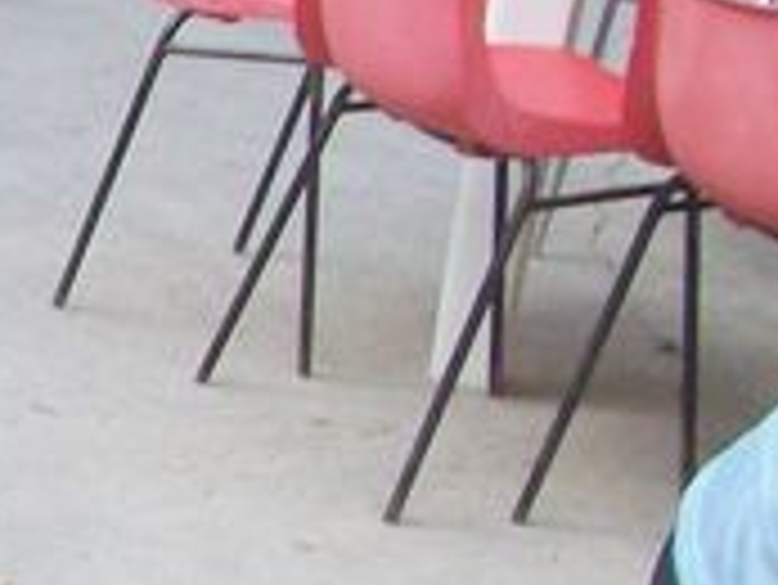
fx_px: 3531
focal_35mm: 157
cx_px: -989
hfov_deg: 10.9
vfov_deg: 9.5
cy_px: 328
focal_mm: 5.7
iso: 80
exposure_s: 1/100
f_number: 2.8
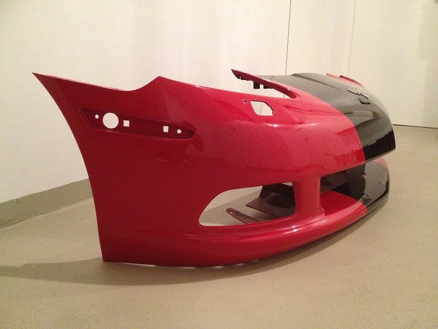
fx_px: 443
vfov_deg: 40.7
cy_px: 164
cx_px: 219
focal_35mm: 35
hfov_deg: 52.6
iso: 640
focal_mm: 4.28
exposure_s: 1/17
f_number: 2.4
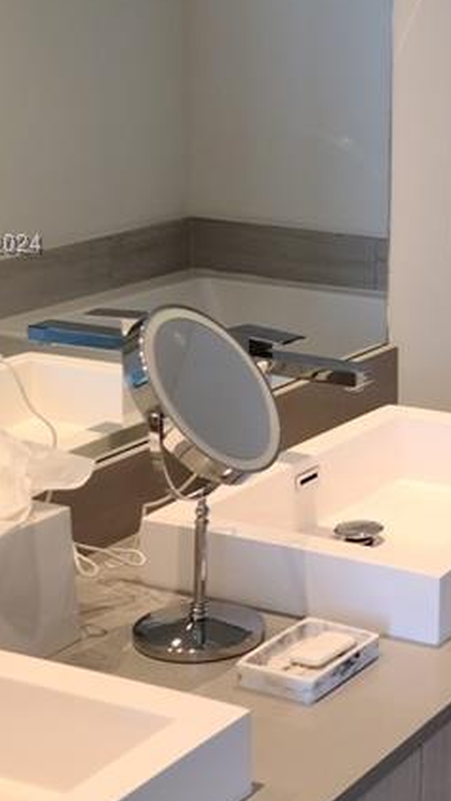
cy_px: 245
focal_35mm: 87
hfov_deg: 13.5
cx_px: 550
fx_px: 1849
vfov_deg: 24.3
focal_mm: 5.9
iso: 80
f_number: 2
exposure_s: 1/60
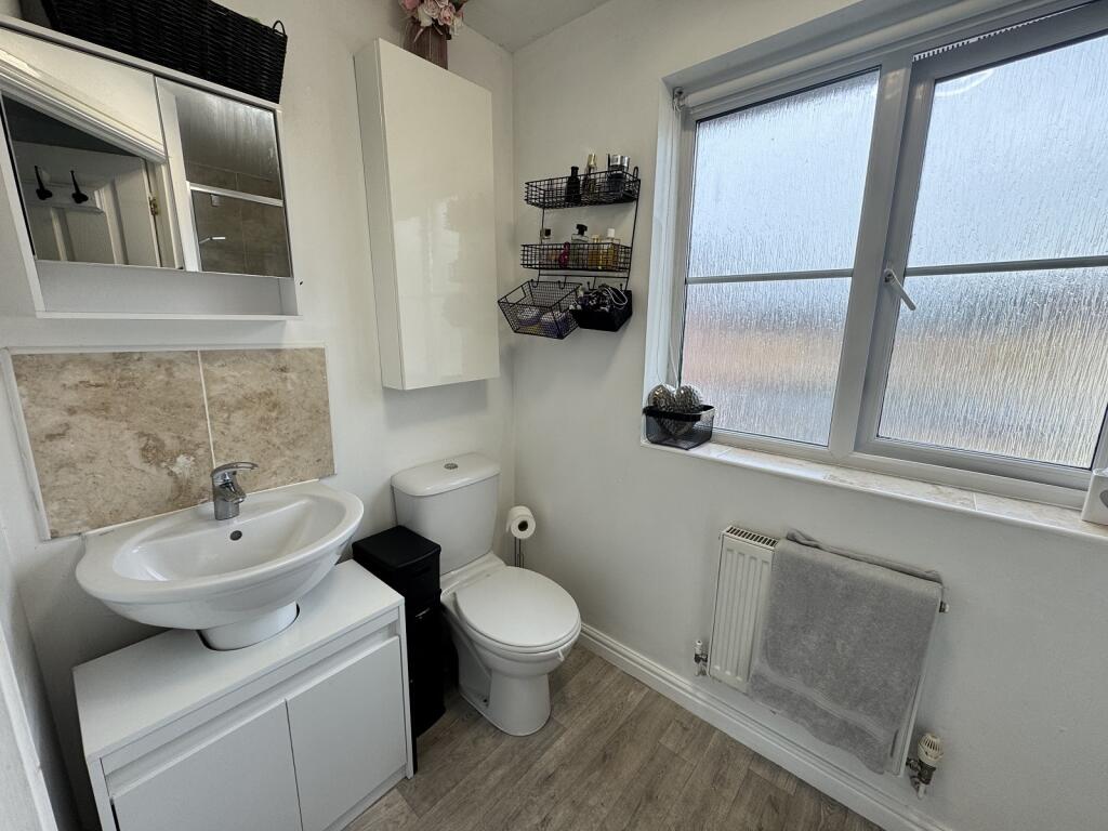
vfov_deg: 85.7
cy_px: 416
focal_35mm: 14
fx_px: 448
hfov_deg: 102.1
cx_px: 554
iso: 50
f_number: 2.2
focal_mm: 2.22
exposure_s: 1/100
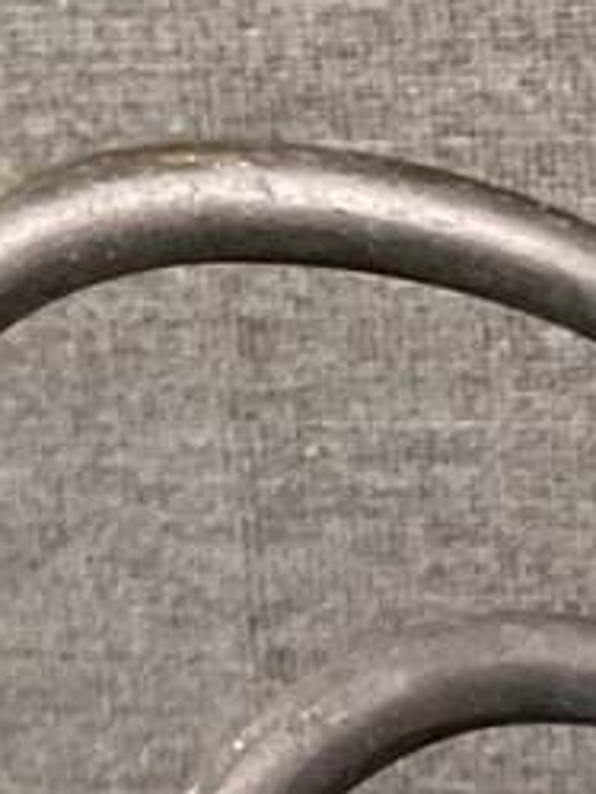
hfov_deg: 8.3
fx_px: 4037
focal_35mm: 176
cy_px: 1210
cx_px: 770
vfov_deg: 10.8
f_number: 1.8
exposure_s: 1/60
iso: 160
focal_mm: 3
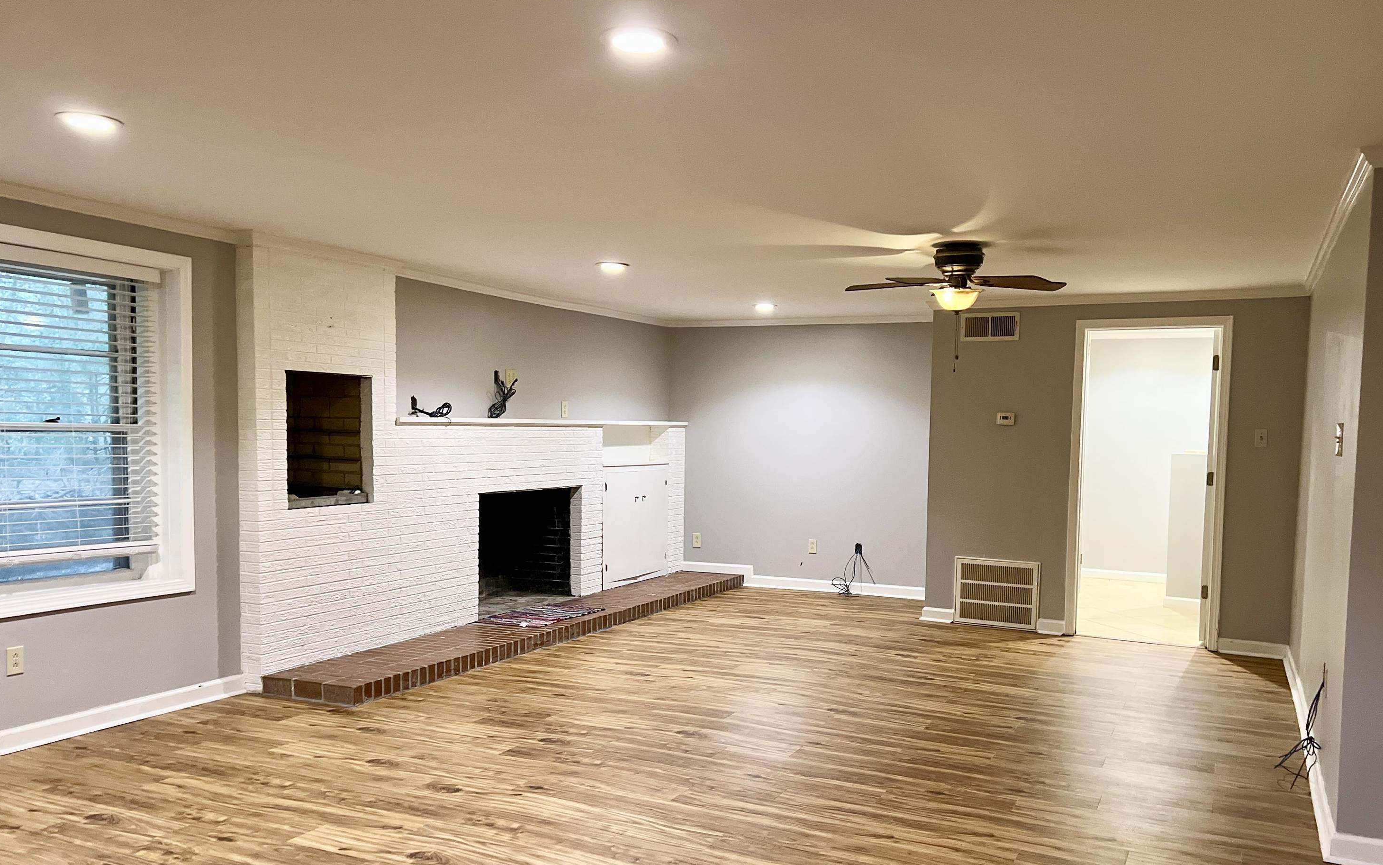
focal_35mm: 29
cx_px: 717
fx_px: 1093
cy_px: 502
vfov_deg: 43.0
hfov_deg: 64.6
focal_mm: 5.7
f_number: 1.5
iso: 500
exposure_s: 1/60
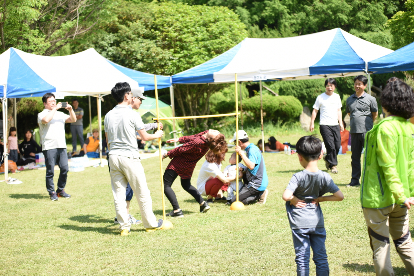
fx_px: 805
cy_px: 138
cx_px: 207
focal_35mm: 70
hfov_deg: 28.8
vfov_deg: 19.5
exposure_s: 1/500
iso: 100
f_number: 2.8
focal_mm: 70
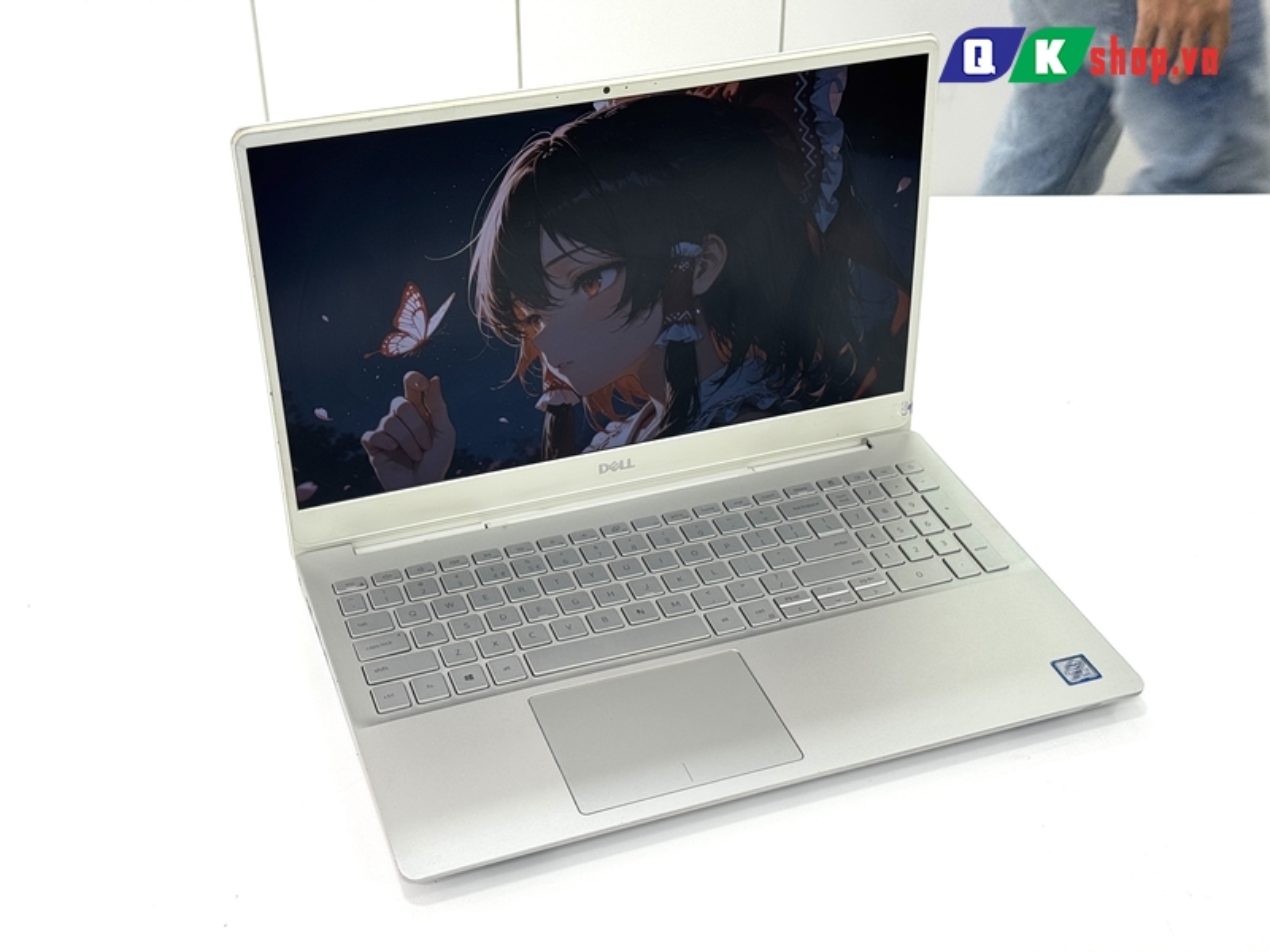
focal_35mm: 48
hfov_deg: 39.7
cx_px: 635
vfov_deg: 30.3
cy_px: 476
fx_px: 1761
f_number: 1.78
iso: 64
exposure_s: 1/134
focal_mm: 6.76
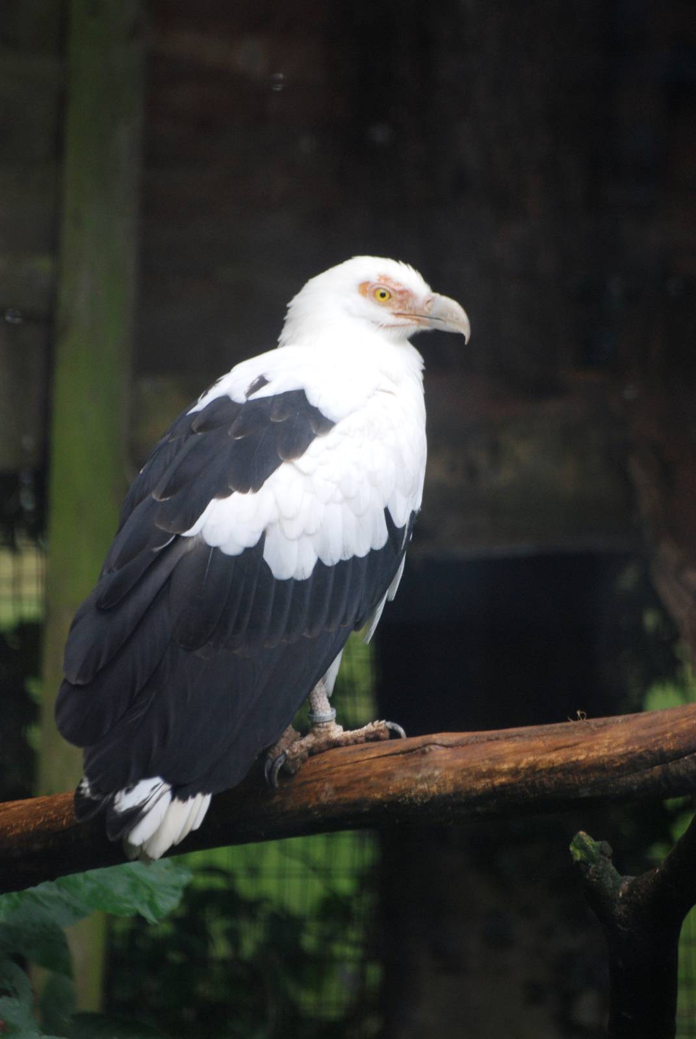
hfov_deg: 3.8
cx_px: 348
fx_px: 10410
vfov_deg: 5.7
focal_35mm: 360
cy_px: 520
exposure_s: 1/125
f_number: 5.3
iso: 400
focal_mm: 240
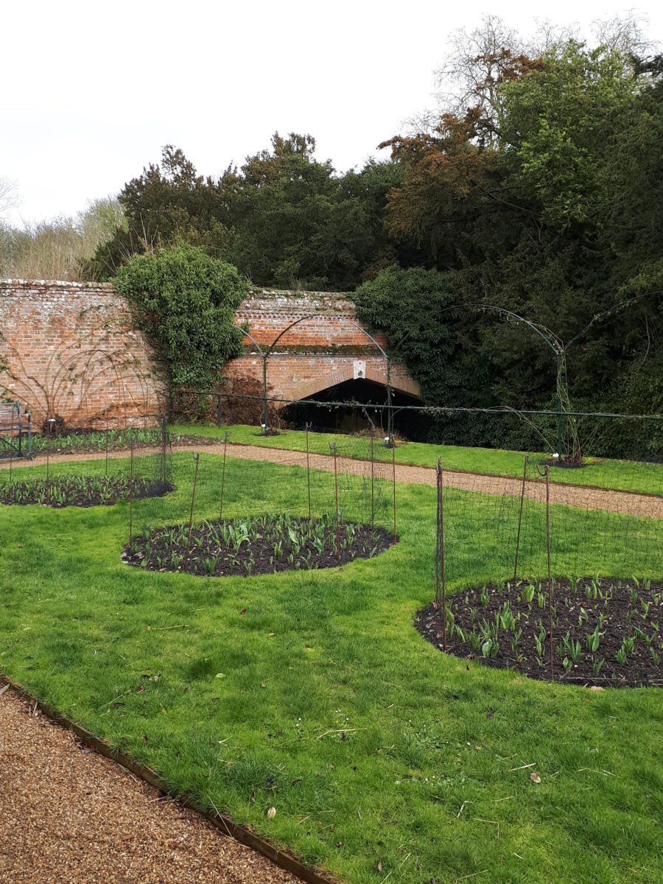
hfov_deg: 39.4
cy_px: 399
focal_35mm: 36
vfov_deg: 51.3
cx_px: 407
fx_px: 919
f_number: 1.9
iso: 40
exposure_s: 1/341
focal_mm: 3.6
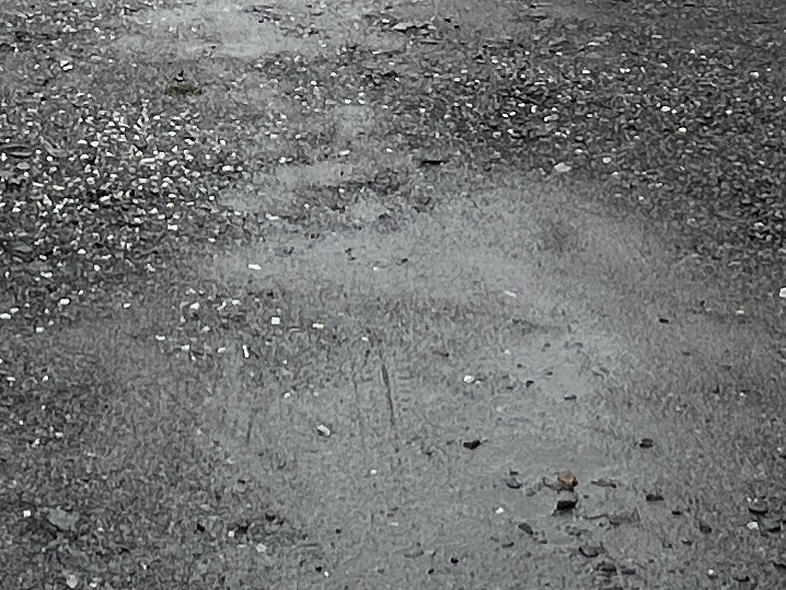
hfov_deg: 26.4
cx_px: 232
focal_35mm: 73
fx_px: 1658
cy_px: -658
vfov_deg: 15.3
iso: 32
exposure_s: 1/1429
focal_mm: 1.57
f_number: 1.8
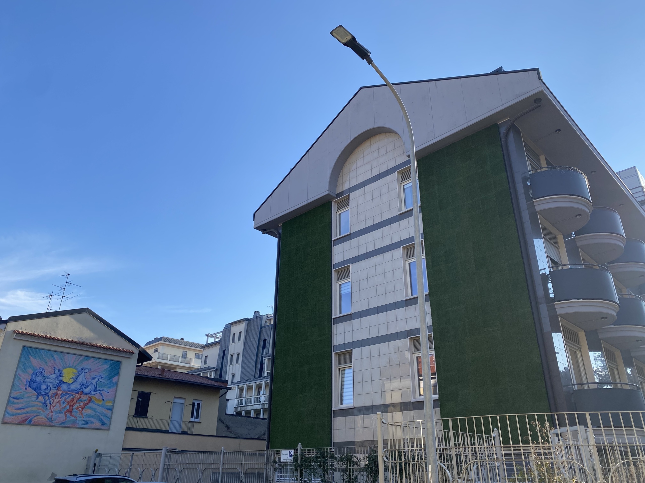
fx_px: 484
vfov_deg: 53.1
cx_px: 322
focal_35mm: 26
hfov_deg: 67.3
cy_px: 242
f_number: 1.8
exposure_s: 1/1727
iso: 32
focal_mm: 4.25
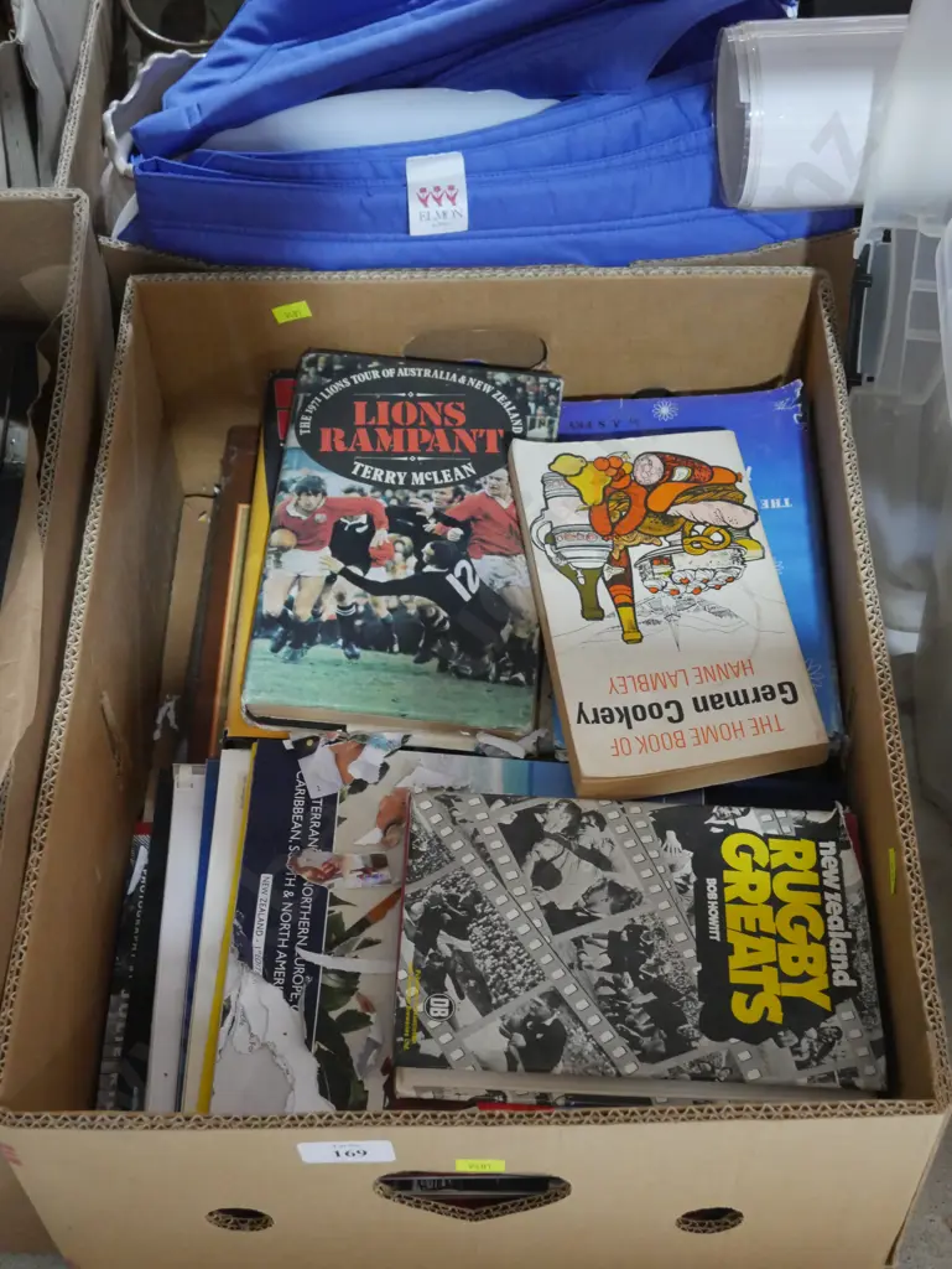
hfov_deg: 28.1
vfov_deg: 36.8
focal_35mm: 52
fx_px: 1905
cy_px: 634
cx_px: 476
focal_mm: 26
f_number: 5.3
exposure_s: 1/60
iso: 3200
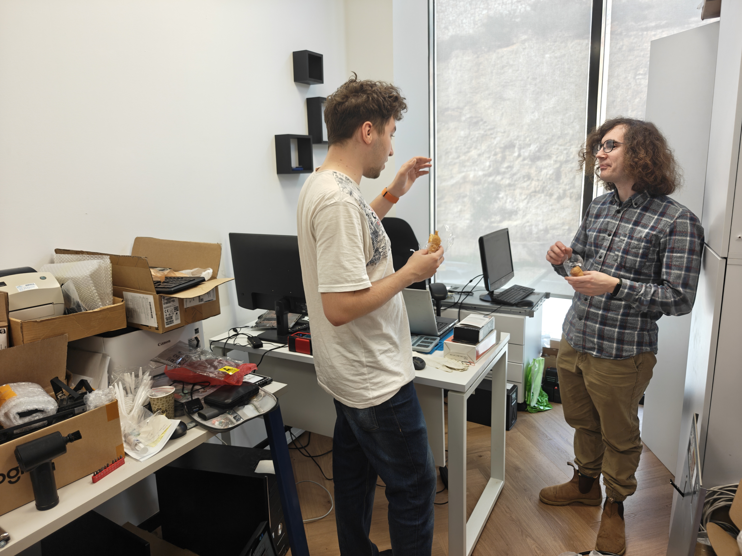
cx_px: 371
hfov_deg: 73.9
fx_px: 493
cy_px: 278
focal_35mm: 23
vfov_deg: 58.9
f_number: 1.6
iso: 64
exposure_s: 1/100
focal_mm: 6.06
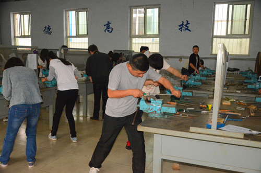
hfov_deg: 57.3
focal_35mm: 33
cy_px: 86
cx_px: 130
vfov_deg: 39.8
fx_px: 239
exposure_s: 1/250
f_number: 3.8
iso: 6400
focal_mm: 22
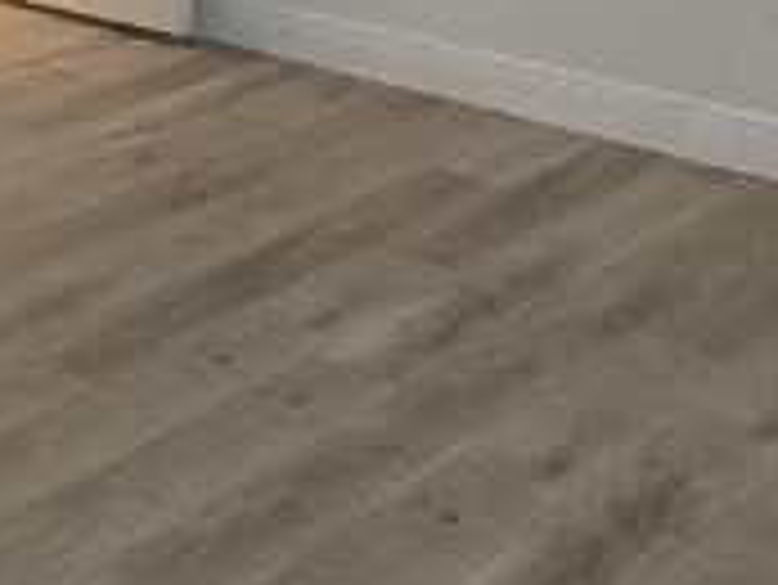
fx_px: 1732
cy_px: -94
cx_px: 63
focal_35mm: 77
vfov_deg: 18.3
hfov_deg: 24.5
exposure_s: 1/60
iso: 800
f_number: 2.2
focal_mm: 2.2
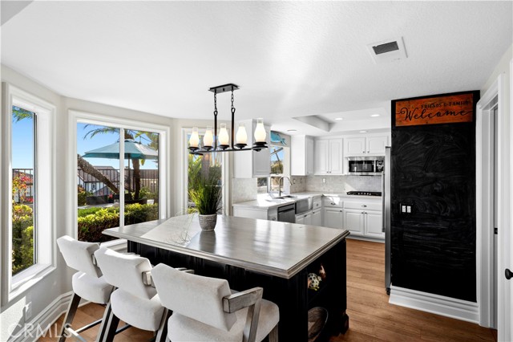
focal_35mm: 19
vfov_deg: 64.5
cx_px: 256
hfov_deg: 86.9
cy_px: 171
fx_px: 271
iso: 200
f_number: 9
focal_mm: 19
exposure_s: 1/60
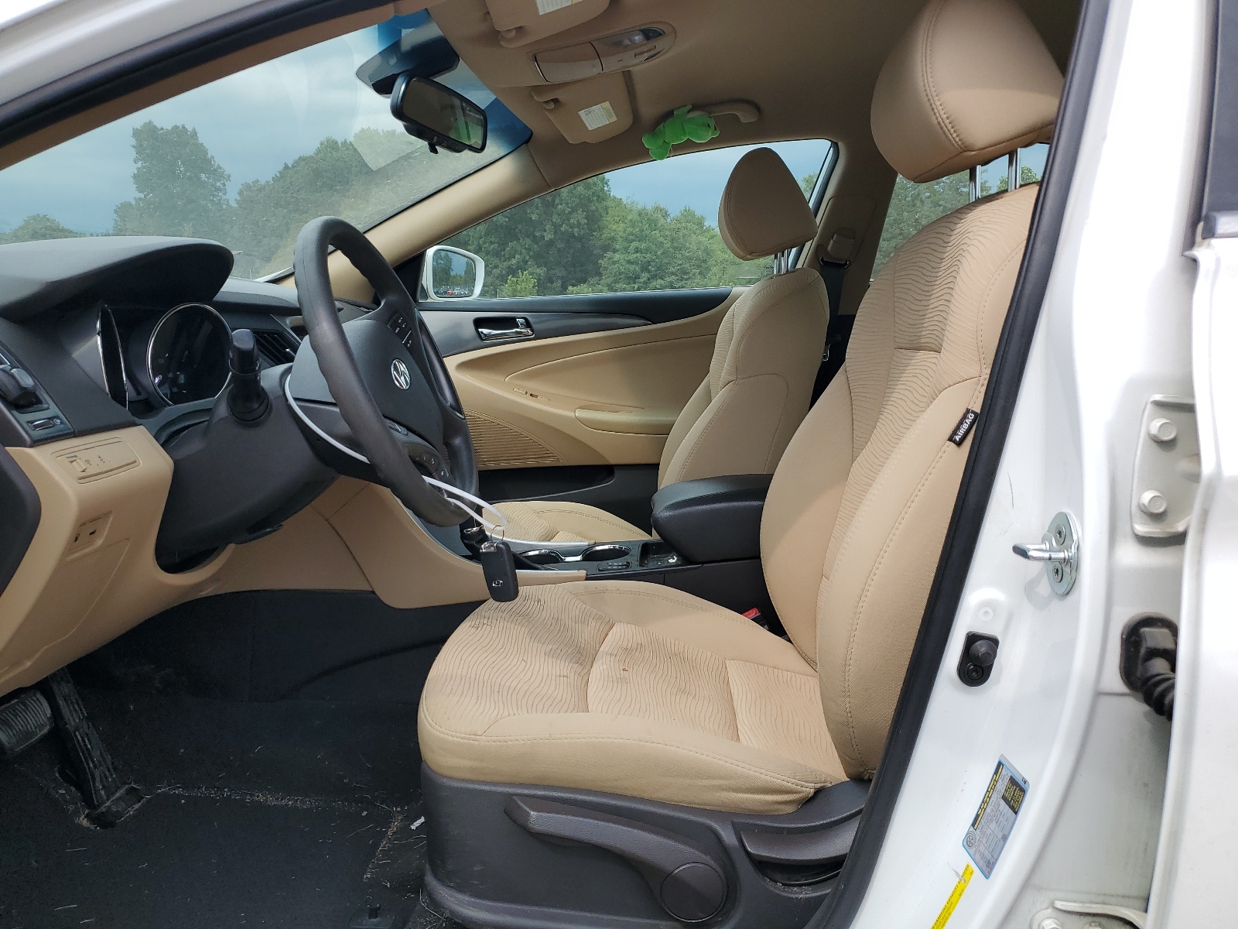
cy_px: 464
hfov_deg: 67.3
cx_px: 619
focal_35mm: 26
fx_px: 930
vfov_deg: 53.1
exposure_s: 1/1250
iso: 50
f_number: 1.5
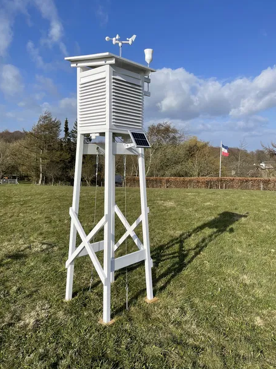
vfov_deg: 65.3
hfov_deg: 51.3
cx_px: 142
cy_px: 181
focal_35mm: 27
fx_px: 287
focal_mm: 5.1
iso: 32
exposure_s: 1/4348
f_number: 1.6
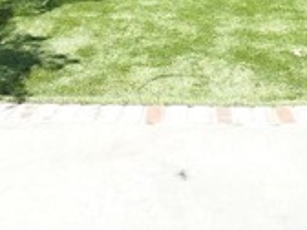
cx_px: 203
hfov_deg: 34.6
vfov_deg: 21.0
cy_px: -145
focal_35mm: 55
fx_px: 488
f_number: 9
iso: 800
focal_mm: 10
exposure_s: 1/640
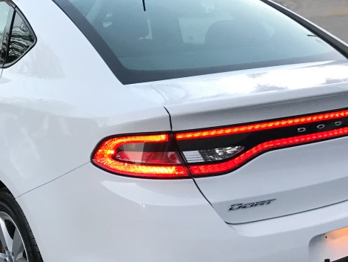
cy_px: 177
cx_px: 133
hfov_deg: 31.5
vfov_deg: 23.9
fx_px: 614
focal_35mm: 61
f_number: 1.8
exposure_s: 1/41
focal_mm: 3.99
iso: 32
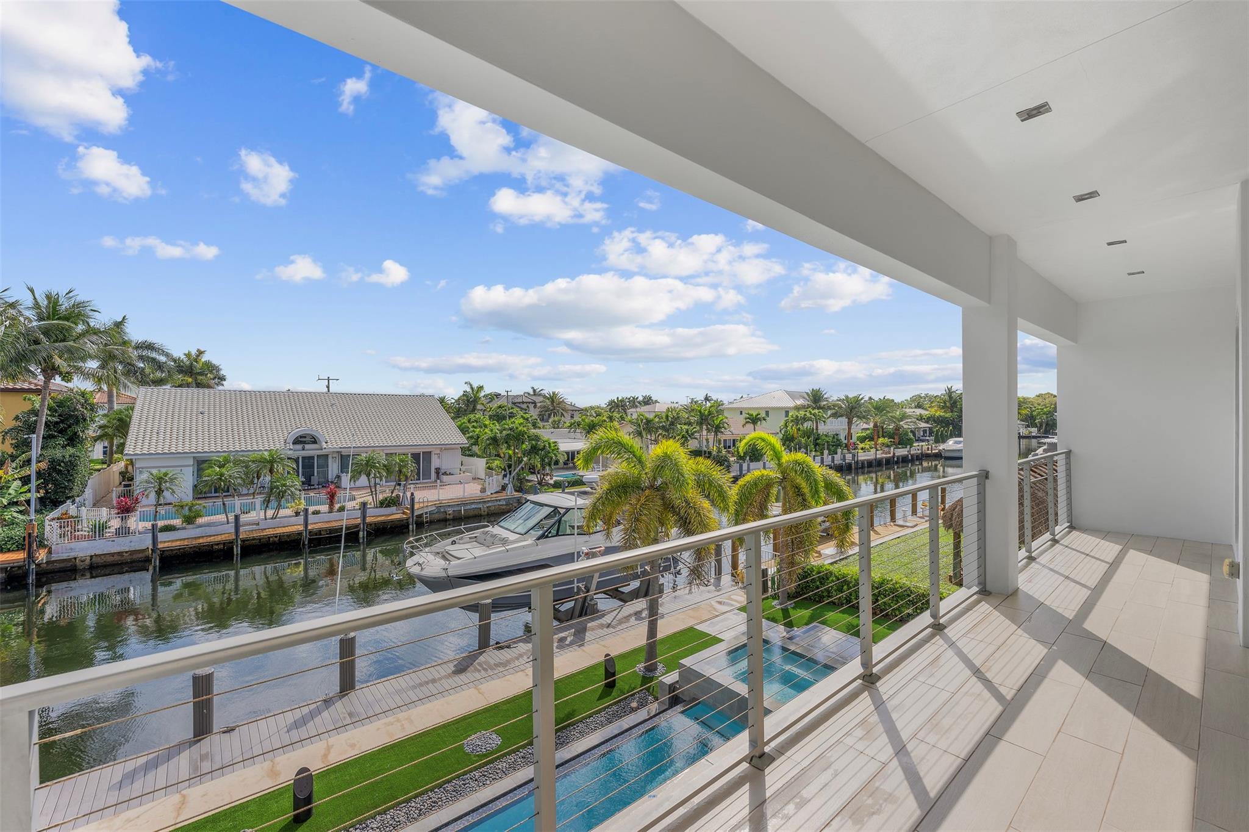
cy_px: 416
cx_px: 624
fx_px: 486
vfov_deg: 81.2
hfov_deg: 104.3
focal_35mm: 14
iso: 64
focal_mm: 14
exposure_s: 1/25
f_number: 8
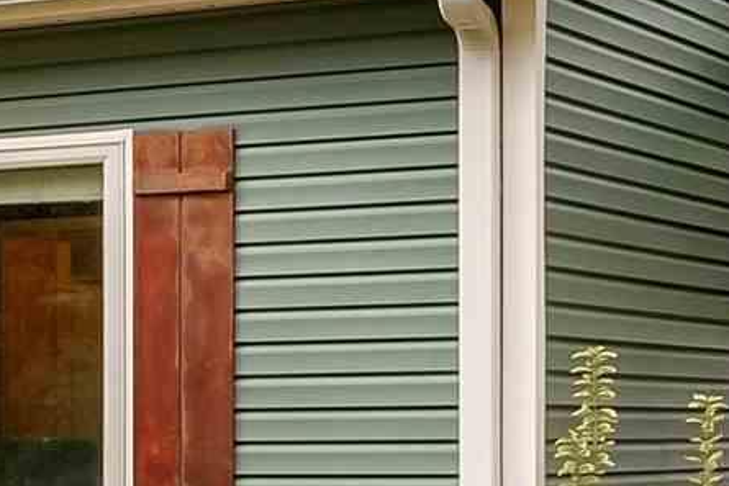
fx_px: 3079
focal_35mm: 152
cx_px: -1424
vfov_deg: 9.0
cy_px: 479
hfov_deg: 10.1
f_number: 8
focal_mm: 22
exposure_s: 1/250
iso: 400
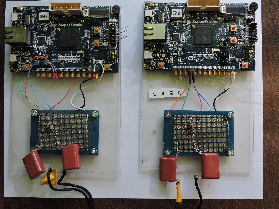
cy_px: 104
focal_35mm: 30
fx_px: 242
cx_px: 140
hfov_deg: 60.0
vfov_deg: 46.8
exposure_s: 1/60
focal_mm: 5.4
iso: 100
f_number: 3.5
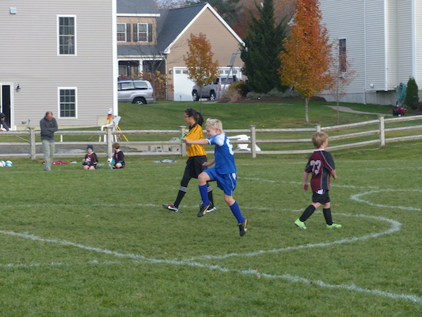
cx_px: 211
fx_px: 1646
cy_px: 158
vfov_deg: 11.0
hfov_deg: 14.6
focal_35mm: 135
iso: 400
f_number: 2.8
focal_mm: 24.3
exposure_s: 1/500
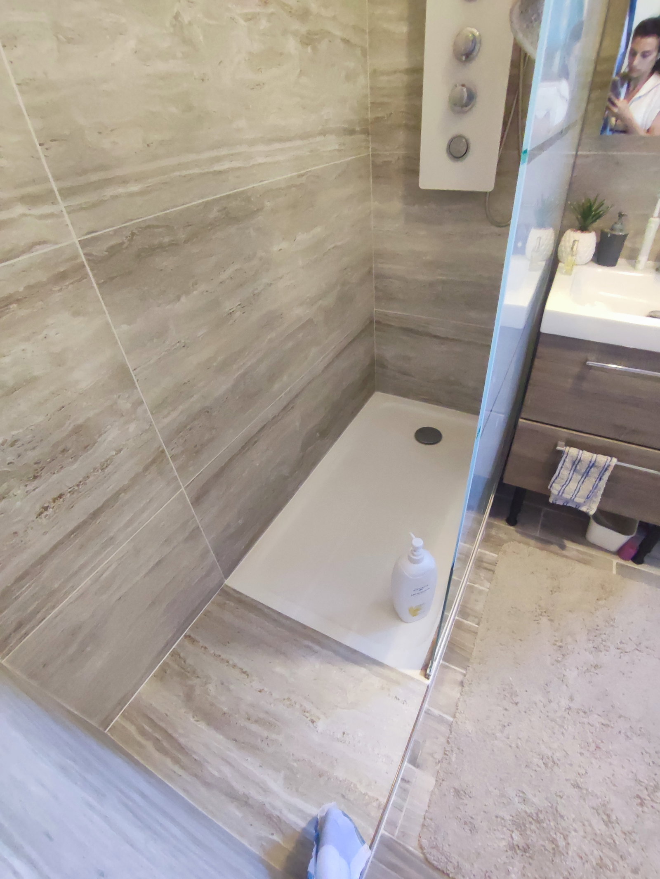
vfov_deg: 94.5
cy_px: 440
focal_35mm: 16
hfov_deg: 78.2
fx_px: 406
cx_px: 330
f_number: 2.2
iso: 768
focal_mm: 1.65
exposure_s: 1/20
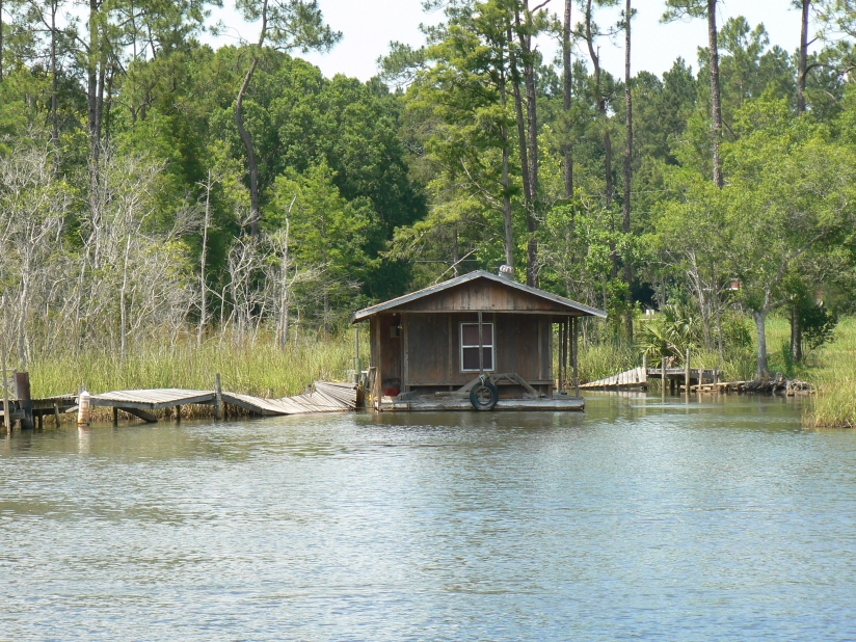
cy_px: 321
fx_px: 3882
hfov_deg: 12.6
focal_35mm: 157
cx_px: 428
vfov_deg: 9.5
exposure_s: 1/200
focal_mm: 26.2
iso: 80
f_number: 5.6
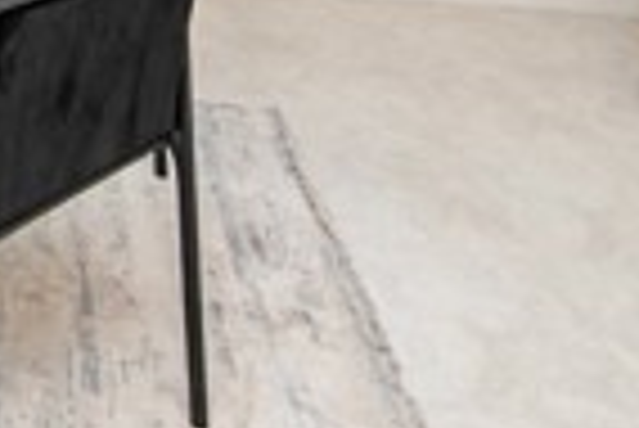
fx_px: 1119
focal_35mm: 63
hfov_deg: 25.8
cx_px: -256
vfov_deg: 17.0
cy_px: -387
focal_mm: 14
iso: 200
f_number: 5.6
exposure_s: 1/125
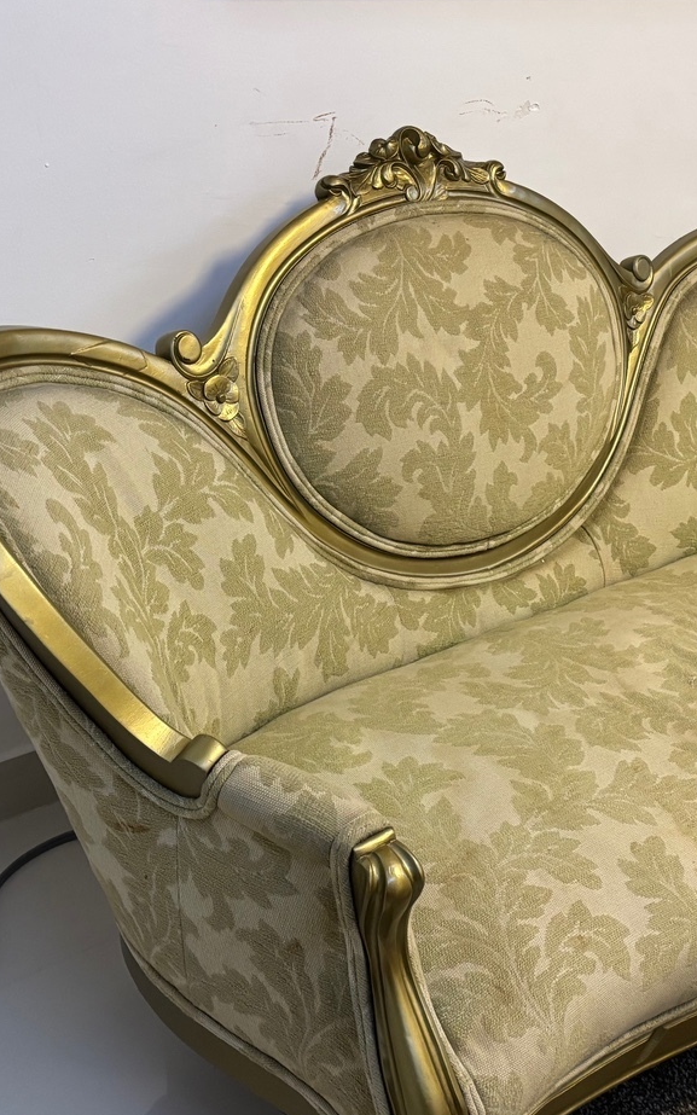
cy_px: 606
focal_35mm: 43
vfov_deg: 46.2
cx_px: 336
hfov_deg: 29.9
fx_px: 1307
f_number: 1.6
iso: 400
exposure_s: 1/60
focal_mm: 5.96
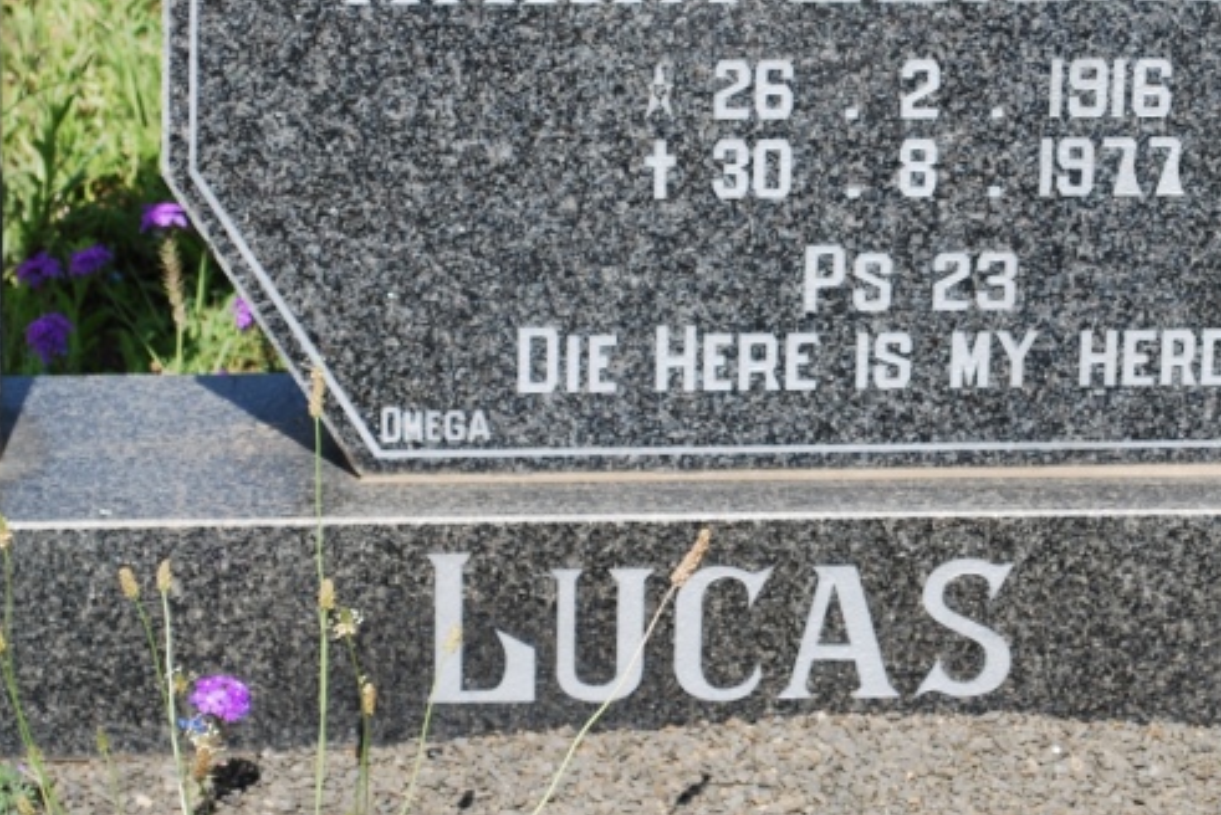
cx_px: 933
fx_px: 5838
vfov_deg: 8.0
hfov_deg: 11.9
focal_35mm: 172
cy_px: 116
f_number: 8
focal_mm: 55
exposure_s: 1/250
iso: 100
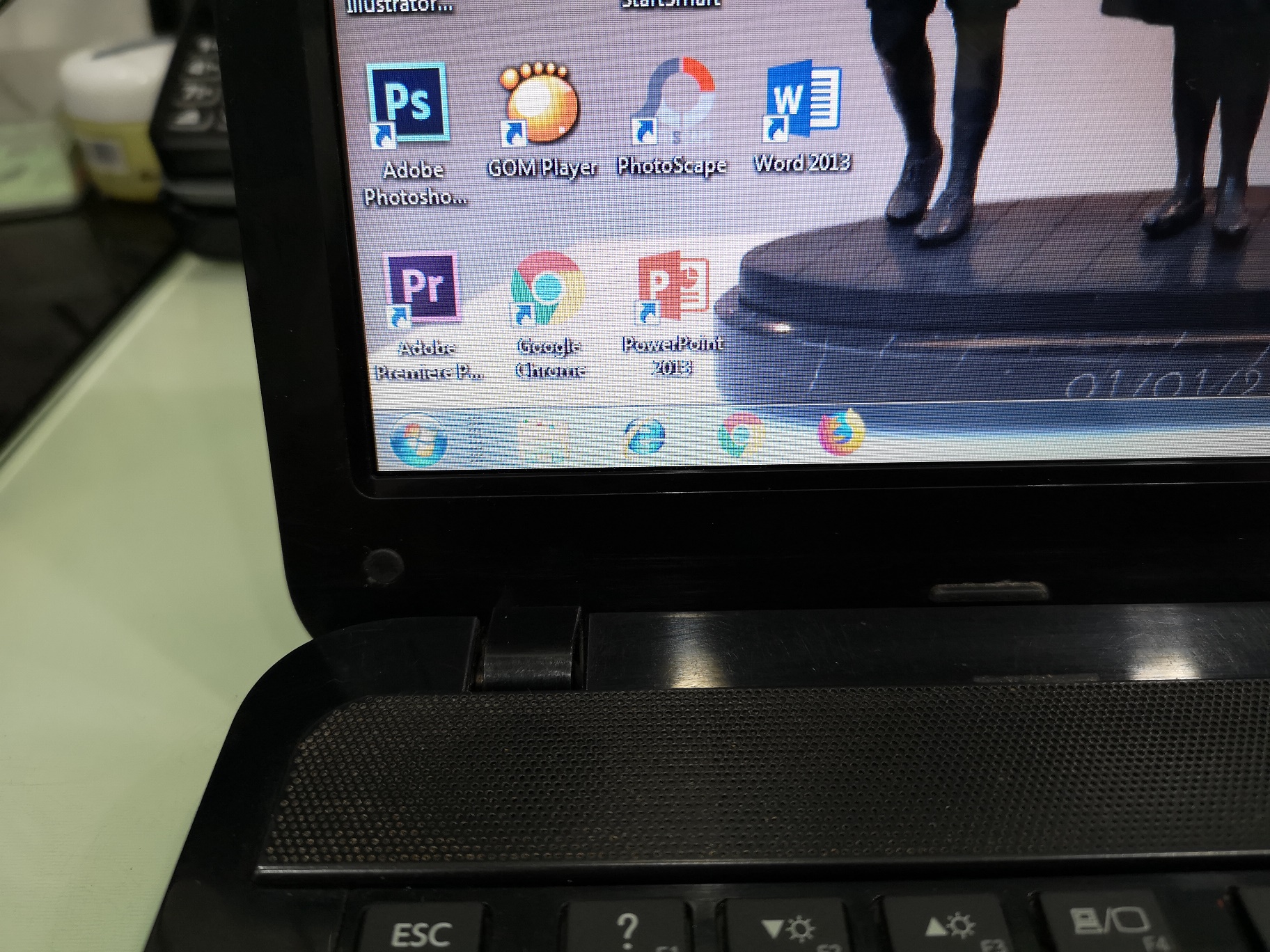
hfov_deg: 65.3
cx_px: 635
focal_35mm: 27
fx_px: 991
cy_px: 476
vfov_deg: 51.4
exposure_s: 1/50
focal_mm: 3.95
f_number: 1.8
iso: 125
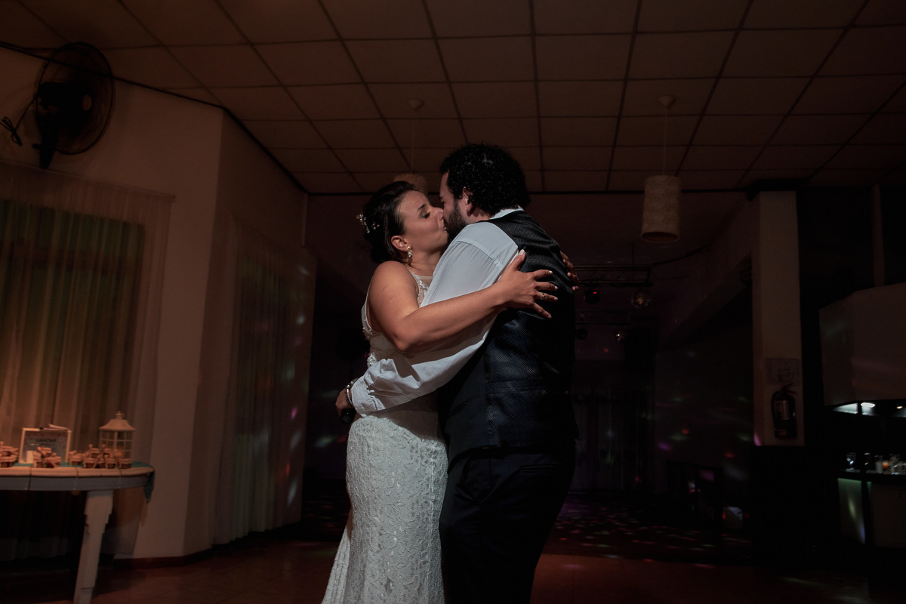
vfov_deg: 43.6
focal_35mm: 30
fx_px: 755
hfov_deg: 61.9
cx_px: 453
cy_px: 302
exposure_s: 1/80
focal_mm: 20
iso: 800
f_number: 4.5
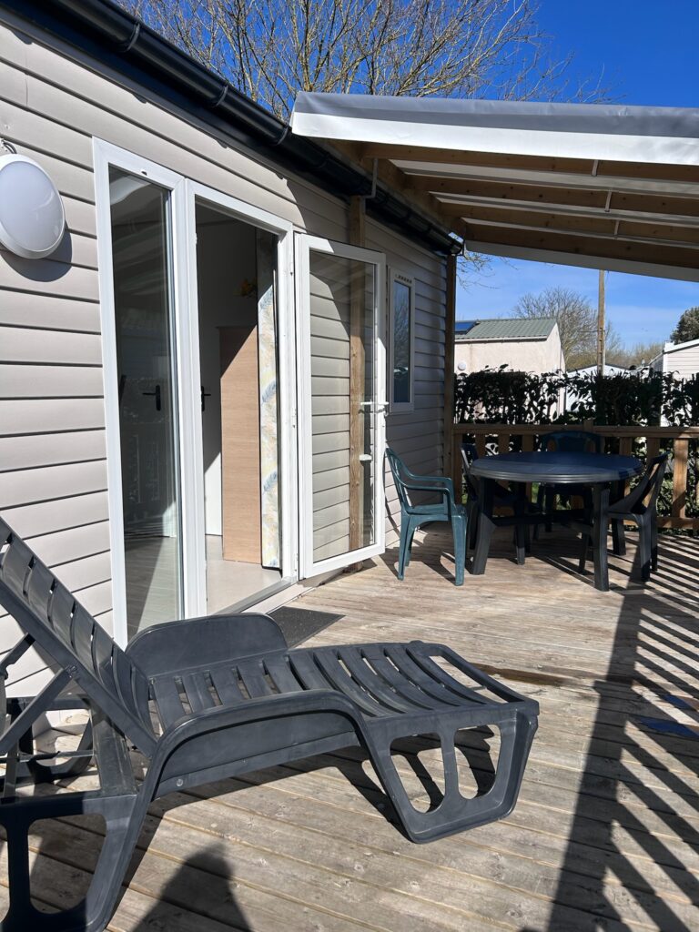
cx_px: 350
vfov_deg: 67.3
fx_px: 700
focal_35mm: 26
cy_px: 466
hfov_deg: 53.1
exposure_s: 1/6579
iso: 50
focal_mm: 5.7
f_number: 1.5
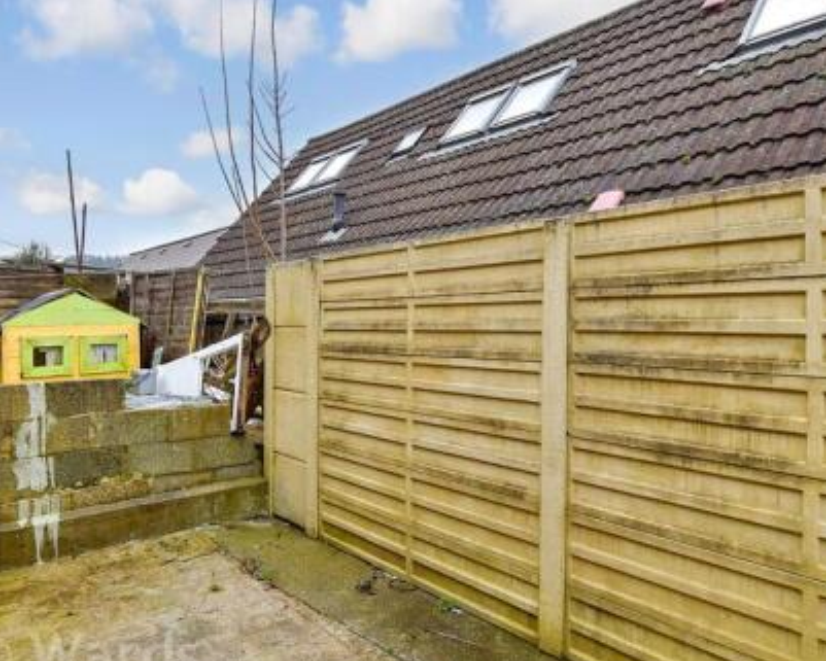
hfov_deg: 72.6
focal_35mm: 23
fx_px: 562
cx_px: 409
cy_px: 347
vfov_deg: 60.9
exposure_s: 1/80
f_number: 6.3
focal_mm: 10
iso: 160
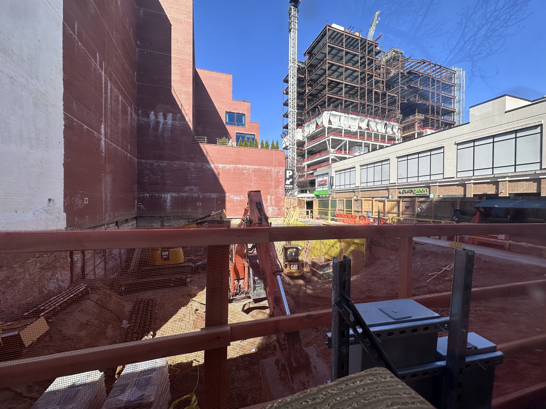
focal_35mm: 14
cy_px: 204
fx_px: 221
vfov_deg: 85.7
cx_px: 273
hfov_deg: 102.1
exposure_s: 1/1082
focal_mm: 2.22
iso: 40
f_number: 2.2
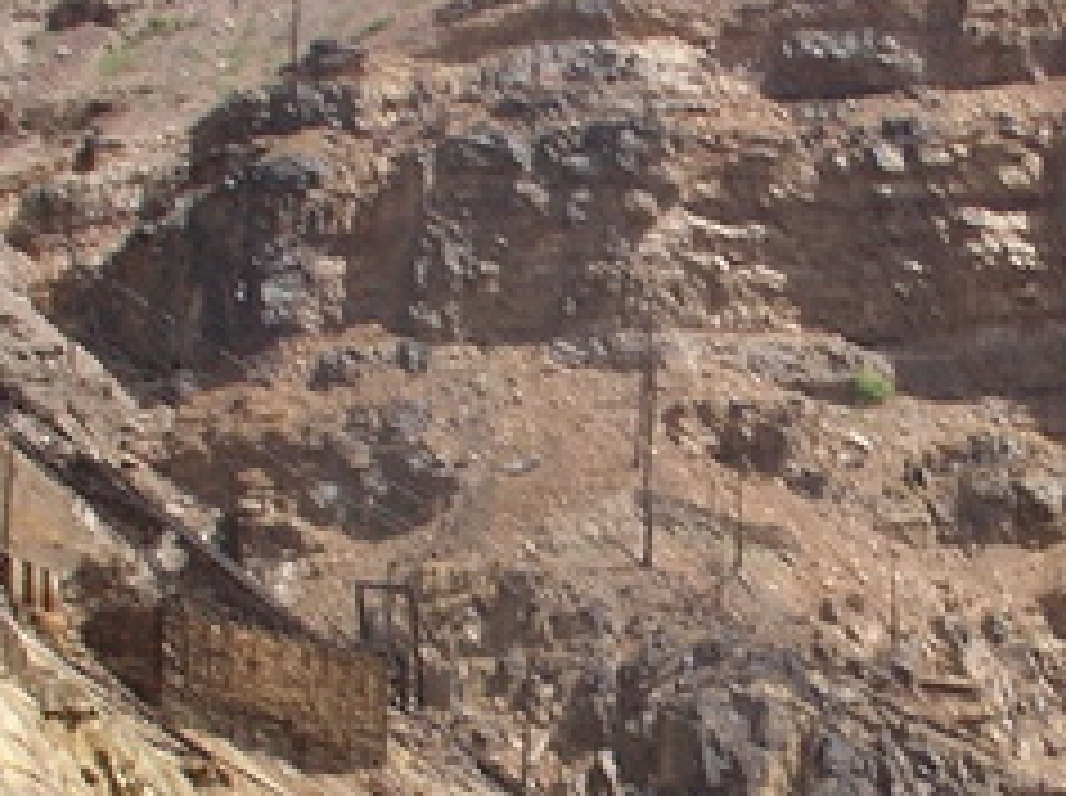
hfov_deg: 15.7
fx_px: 3844
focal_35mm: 125
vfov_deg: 11.8
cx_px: 837
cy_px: 657
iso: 50
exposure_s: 1/100
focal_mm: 5.7
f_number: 6.9
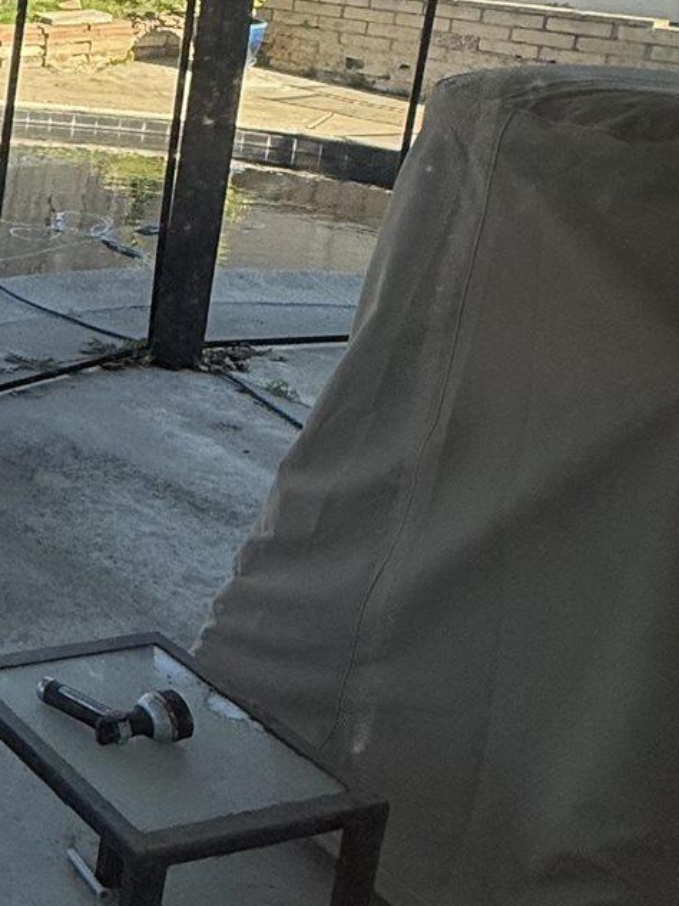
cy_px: 122
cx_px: -536
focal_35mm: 51
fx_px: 1334
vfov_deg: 35.6
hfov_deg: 20.4
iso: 64
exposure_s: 1/372
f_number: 2.2
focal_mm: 2.22
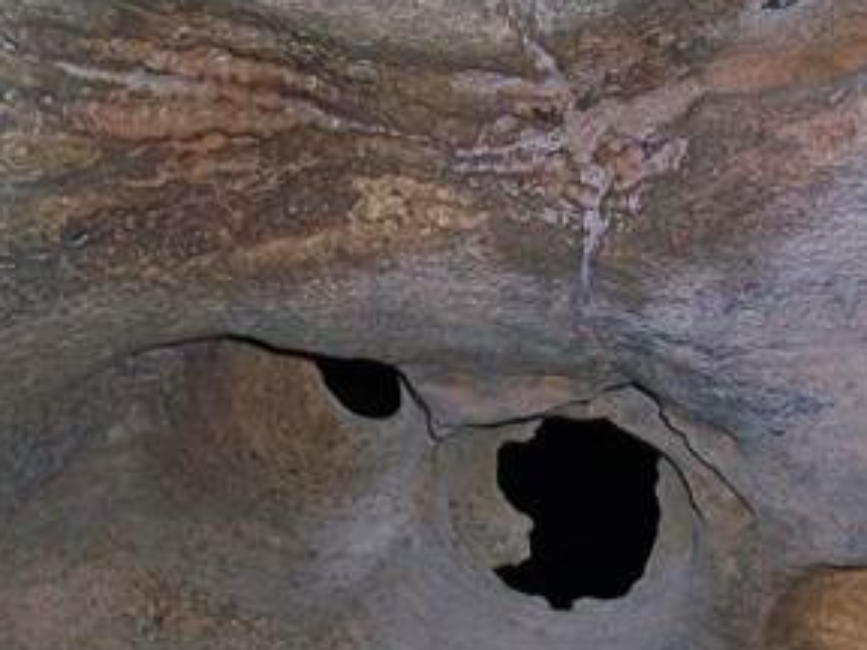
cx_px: 545
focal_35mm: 89
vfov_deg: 16.2
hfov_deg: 22.0
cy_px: 701
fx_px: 2229
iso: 160
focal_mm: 5.7
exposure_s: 1/60
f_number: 2.8
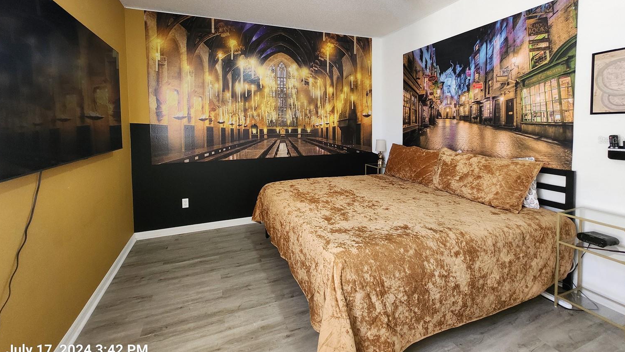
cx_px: 307
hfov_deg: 103.0
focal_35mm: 15
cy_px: 140
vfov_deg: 69.8
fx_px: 249
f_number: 2.2
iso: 320
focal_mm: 1.74
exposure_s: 1/60
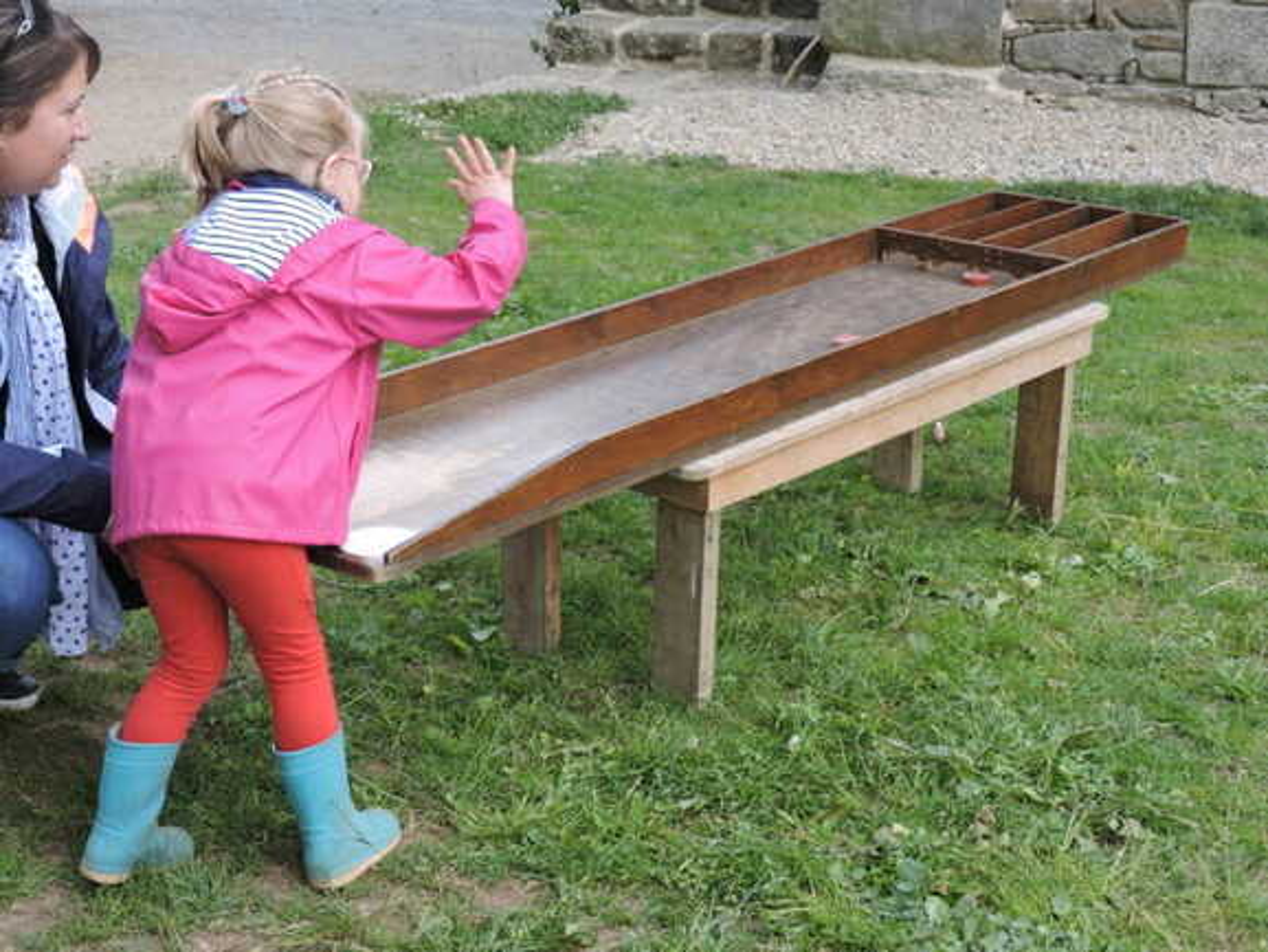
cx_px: 634
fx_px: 2198
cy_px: 476
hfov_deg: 32.2
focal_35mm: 60
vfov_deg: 24.4
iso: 100
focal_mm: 10.7
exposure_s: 1/200
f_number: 3.7
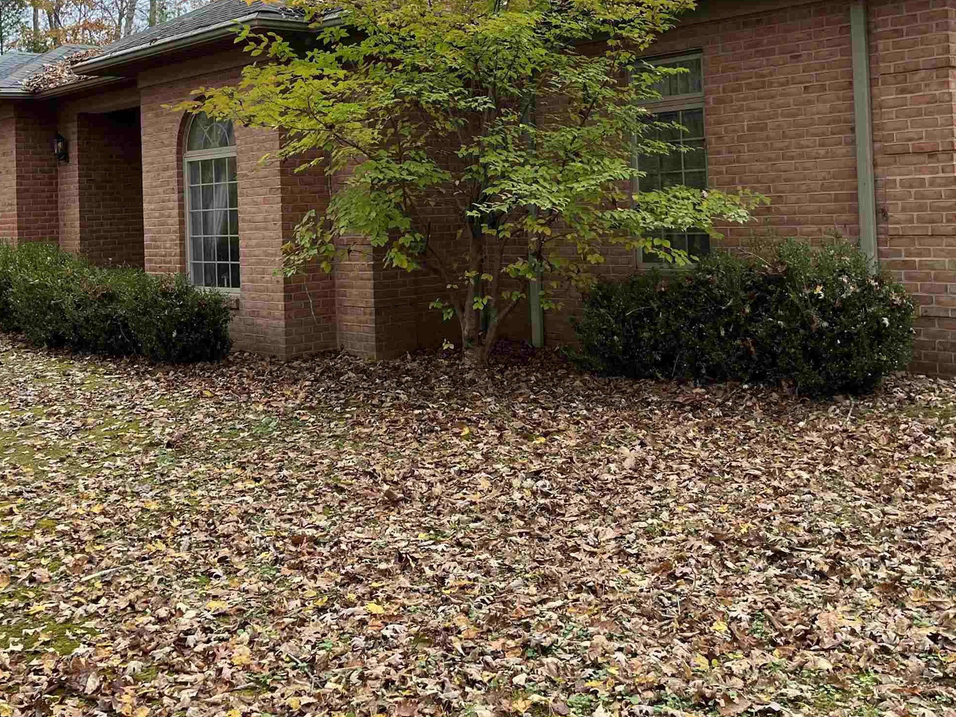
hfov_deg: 45.7
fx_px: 1132
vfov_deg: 34.4
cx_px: 418
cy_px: 174
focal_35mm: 41
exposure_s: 1/324
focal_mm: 5.1
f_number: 1.6
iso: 50
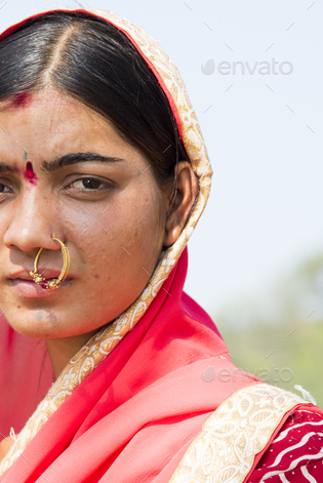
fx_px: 3021
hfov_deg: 6.1
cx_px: 90
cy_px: 366
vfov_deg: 9.1
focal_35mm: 225
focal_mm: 120
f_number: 5
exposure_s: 1/250
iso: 125
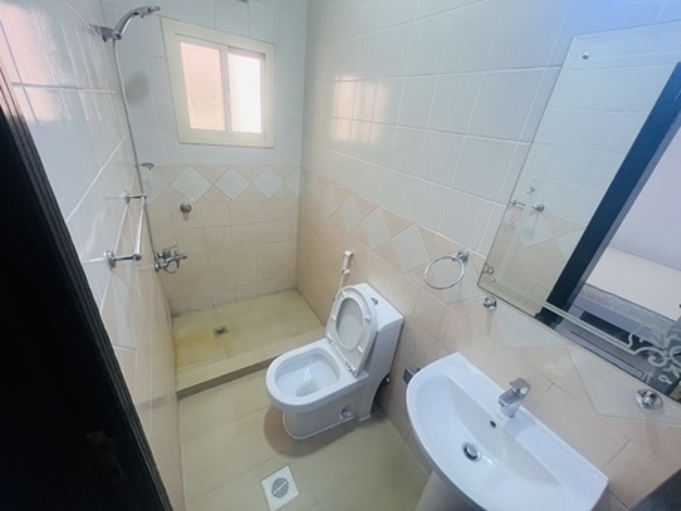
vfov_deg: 89.9
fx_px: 256
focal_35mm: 13
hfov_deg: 106.2
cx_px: 340
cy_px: 256
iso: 250
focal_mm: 1.57
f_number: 1.8
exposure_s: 1/100
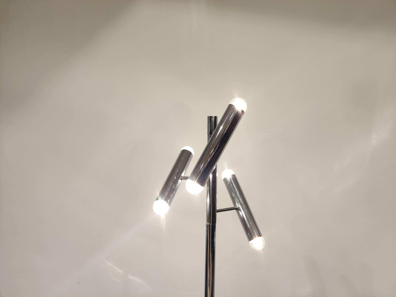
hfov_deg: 65.3
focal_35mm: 27
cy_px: 148
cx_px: 198
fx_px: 309
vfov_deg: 51.4
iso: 200
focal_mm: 4.75
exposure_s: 1/50
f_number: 1.65
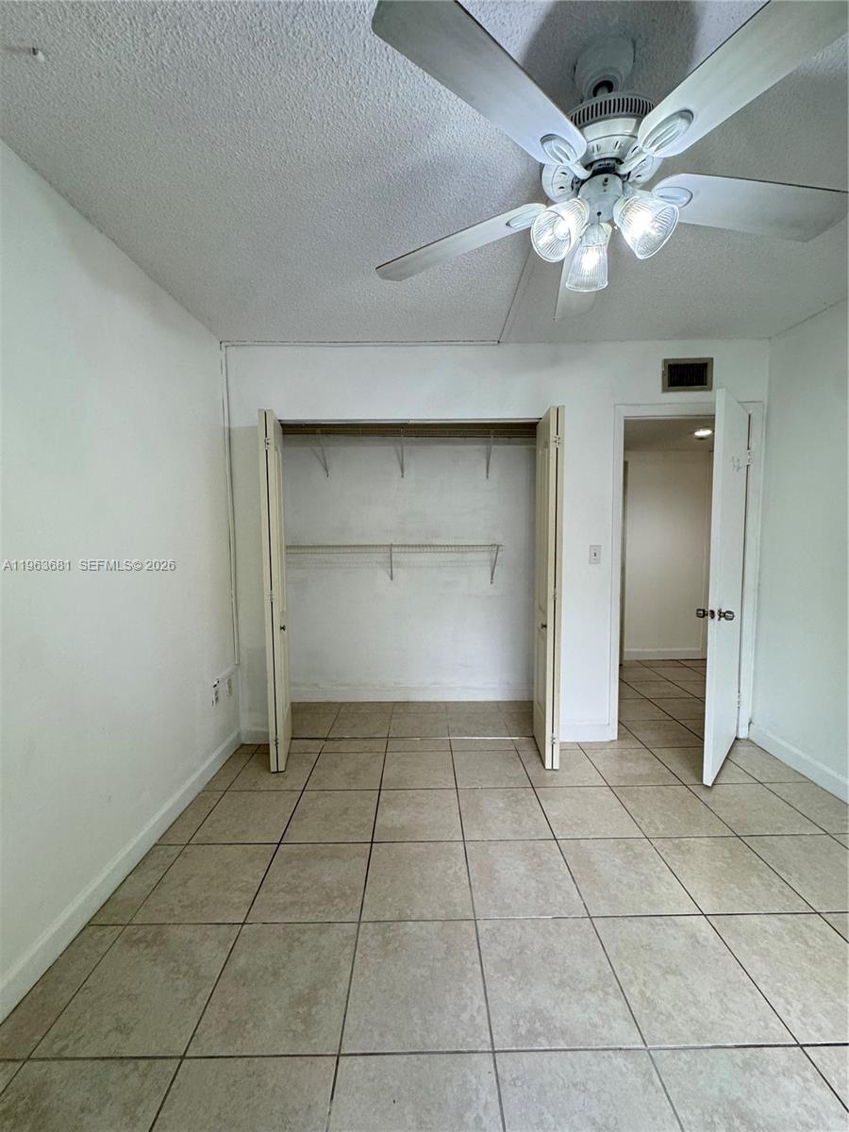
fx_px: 458
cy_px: 566
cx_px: 424
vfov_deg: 102.1
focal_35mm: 14
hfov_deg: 85.7
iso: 160
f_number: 2.2
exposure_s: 1/60
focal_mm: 2.22
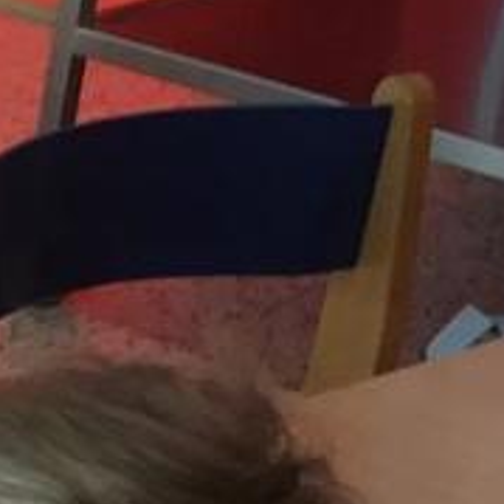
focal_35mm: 205
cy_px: 1219
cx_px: -1236
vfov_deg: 7.9
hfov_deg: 7.2
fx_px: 3377
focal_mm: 3.3
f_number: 2.4
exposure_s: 1/100
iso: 40
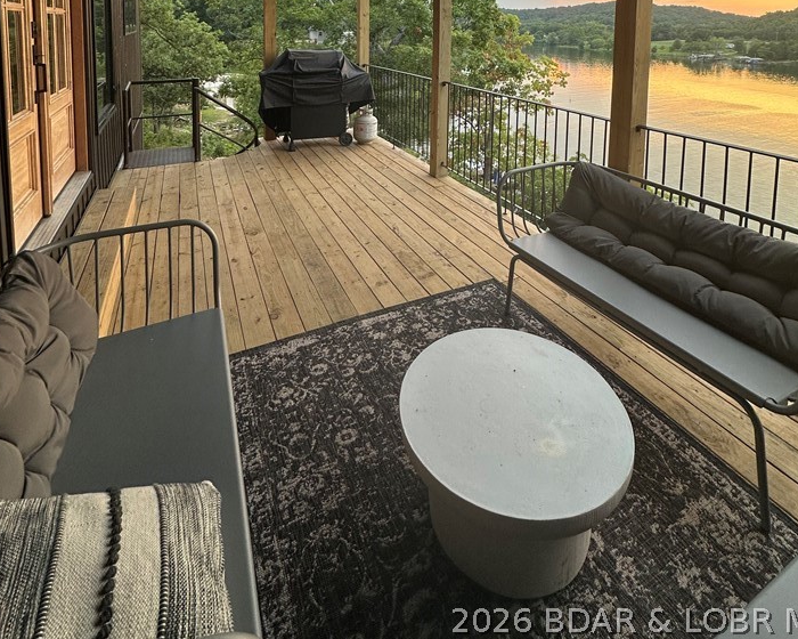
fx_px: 472
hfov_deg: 80.3
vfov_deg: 58.2
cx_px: 421
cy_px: 63
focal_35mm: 20
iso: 50
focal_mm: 2.22
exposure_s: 1/99
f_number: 2.2
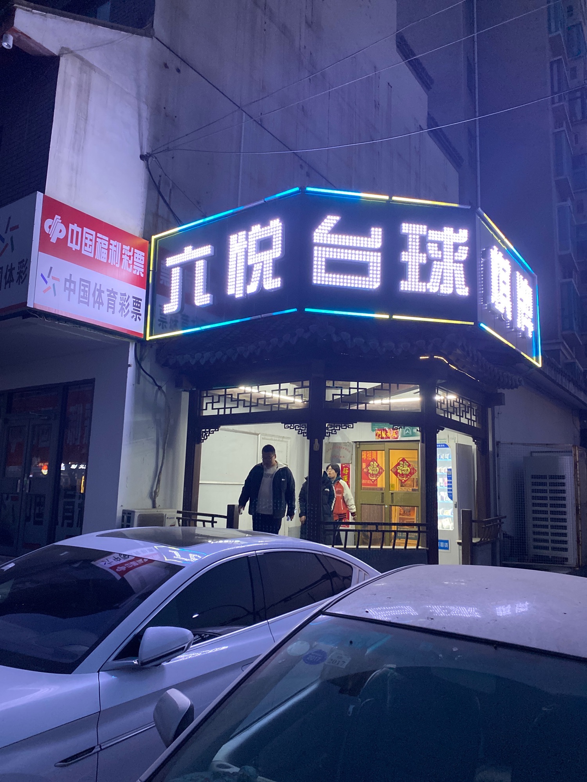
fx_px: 588
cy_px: 391
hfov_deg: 53.1
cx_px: 294
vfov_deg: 67.3
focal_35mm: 26
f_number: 1.8
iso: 400
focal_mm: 4.25
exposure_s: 1/60
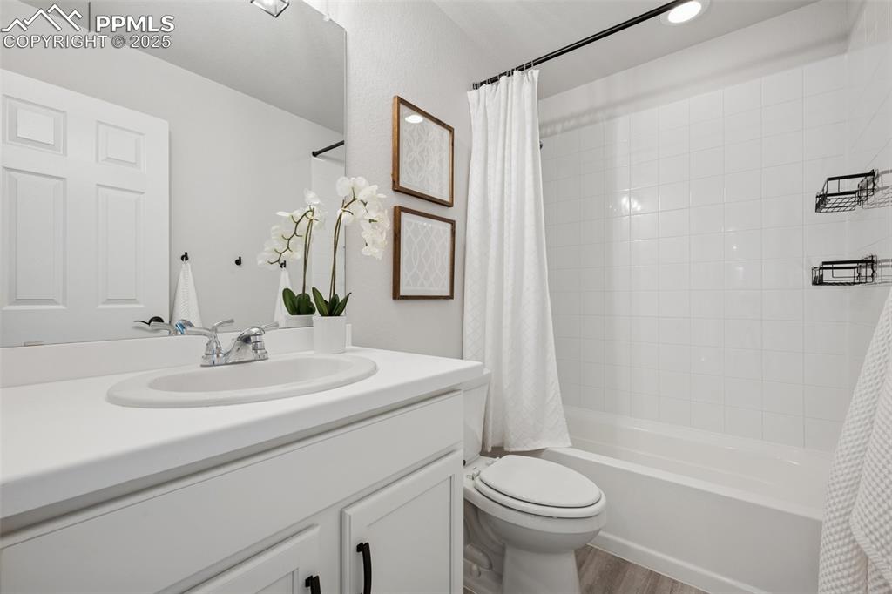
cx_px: 446
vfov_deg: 77.3
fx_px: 372
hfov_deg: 100.4
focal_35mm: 15
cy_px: 297
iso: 100
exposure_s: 1/1.67
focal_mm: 15
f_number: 11
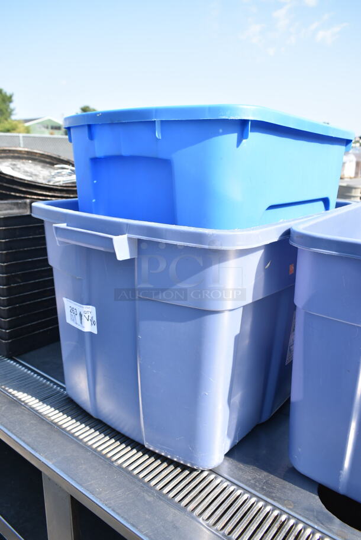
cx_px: 180
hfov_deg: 48.0
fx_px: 405
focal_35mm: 27
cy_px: 270
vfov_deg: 67.3
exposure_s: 1/160
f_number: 6.3
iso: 100
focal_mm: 18
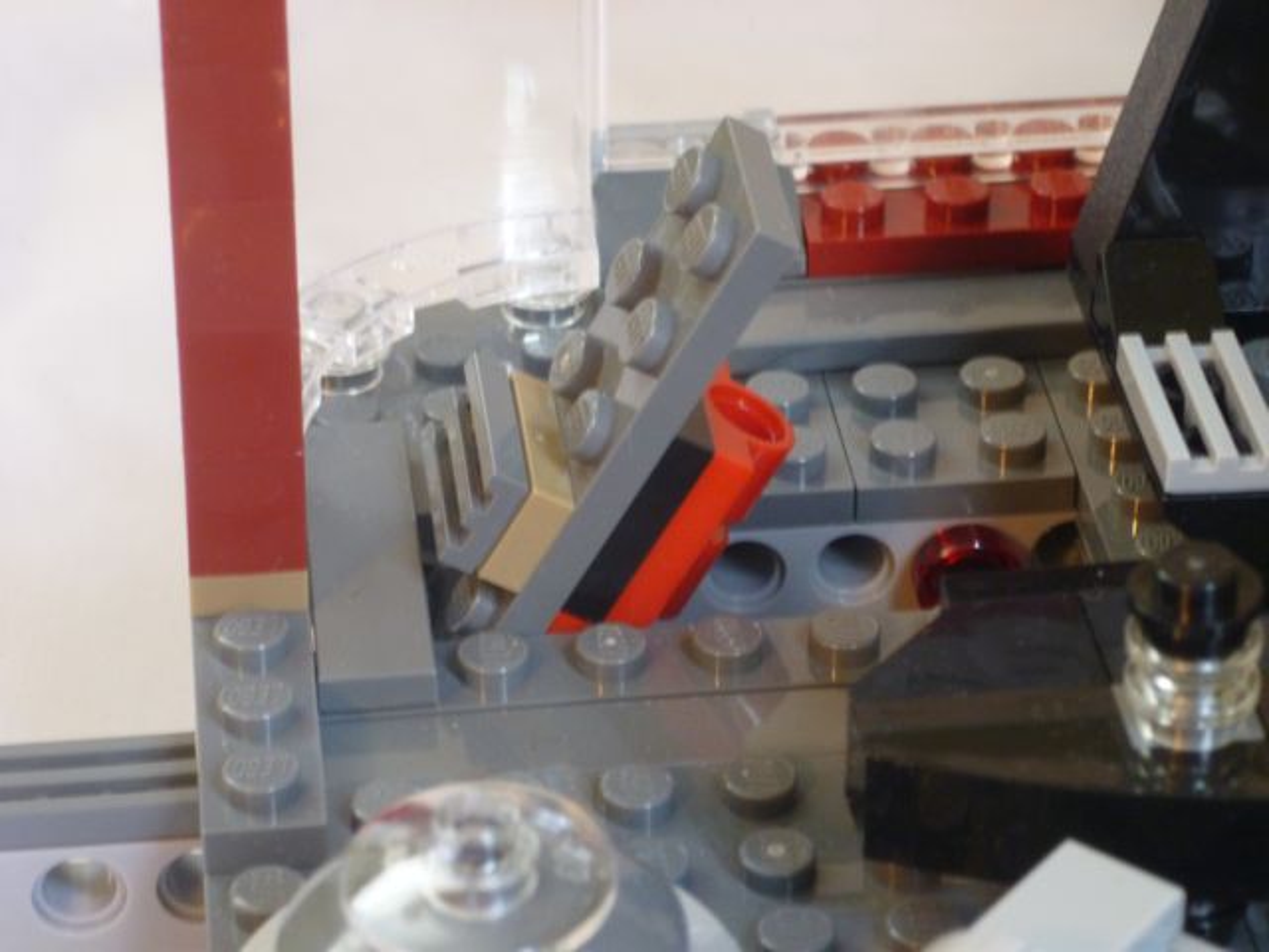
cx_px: 634
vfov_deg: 11.6
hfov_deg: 15.4
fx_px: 4692
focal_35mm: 128
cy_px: 476
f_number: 5.9
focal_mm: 22.8
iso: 400
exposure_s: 1/2
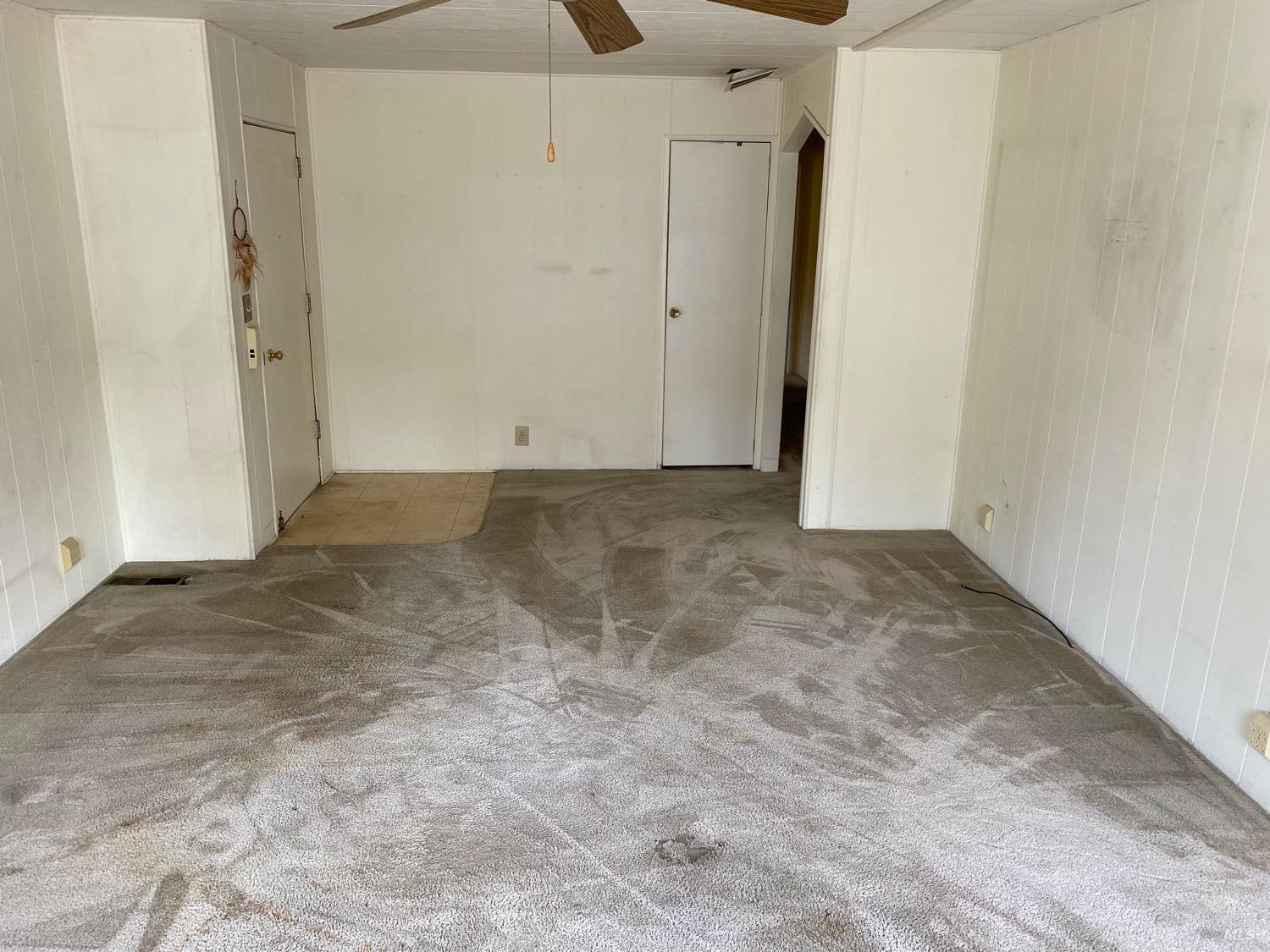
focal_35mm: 26
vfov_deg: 53.1
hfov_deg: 67.3
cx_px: 635
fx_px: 954
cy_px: 476
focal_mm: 4.25
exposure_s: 1/121
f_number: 1.8
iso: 80
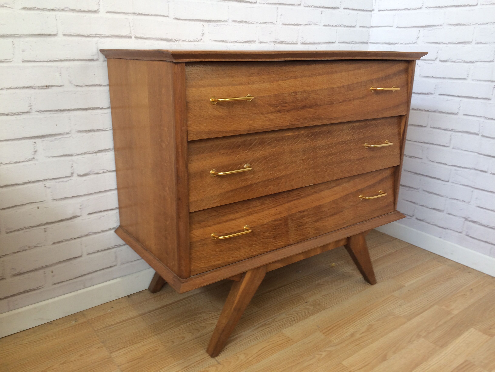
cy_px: 186
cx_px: 248
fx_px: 415
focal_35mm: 29
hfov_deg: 61.7
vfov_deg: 48.2
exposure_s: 1/50
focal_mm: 4.15
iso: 40
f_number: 2.2
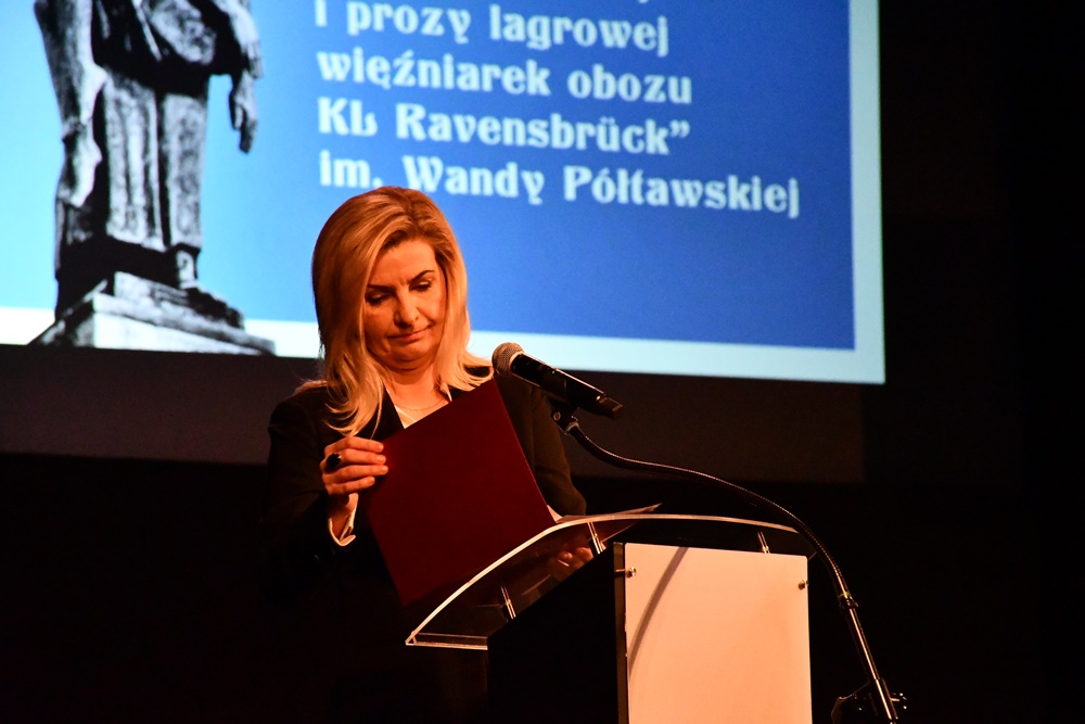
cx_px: 542
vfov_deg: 6.5
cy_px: 362
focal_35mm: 210
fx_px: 6330
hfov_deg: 9.8
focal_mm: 140
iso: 12800
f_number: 5.6
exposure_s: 1/250
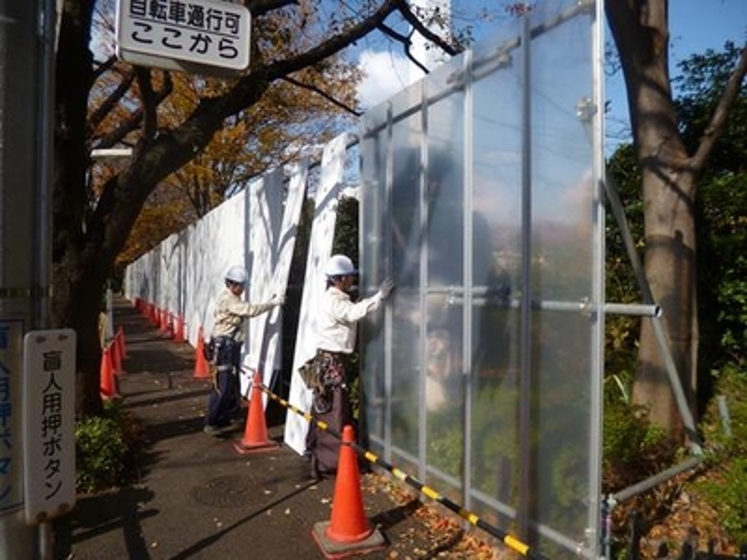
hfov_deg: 71.6
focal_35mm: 24
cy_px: 280
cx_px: 374
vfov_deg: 56.8
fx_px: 518
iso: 100
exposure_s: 1/1600
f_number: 2.5
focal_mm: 4.3
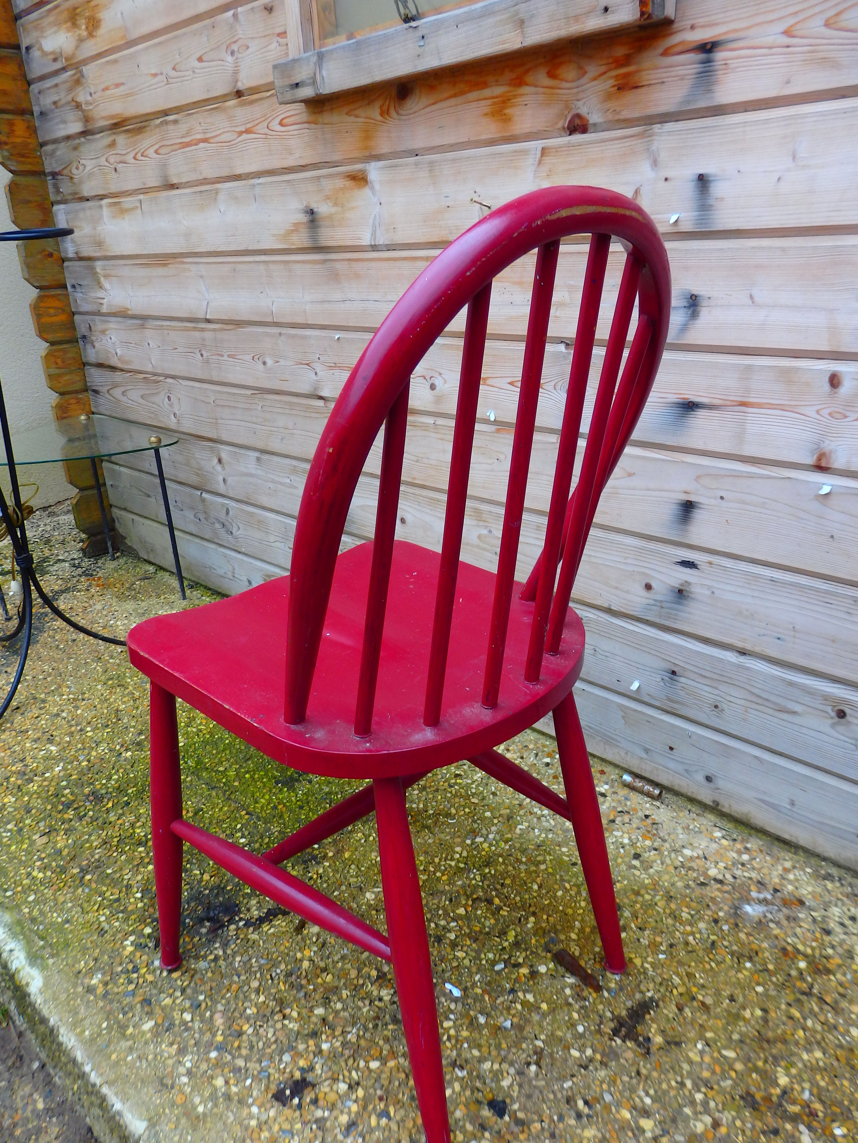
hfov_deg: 54.9
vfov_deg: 69.4
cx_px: 429
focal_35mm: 25
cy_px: 572
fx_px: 826
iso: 125
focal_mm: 4.5
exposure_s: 1/30
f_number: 3
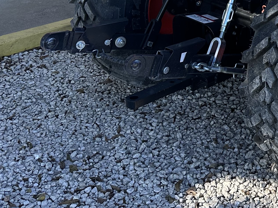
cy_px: -69
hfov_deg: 22.9
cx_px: 349
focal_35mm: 77
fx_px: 618
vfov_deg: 17.8
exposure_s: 1/1198
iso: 80
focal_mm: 6.86
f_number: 1.78
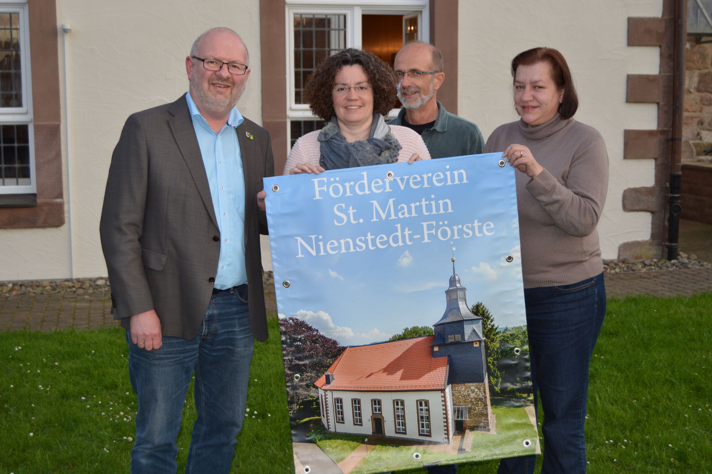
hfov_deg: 37.9
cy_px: 237
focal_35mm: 52
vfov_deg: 25.7
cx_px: 356
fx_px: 1037
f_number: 4.5
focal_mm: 35
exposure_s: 1/60
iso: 100
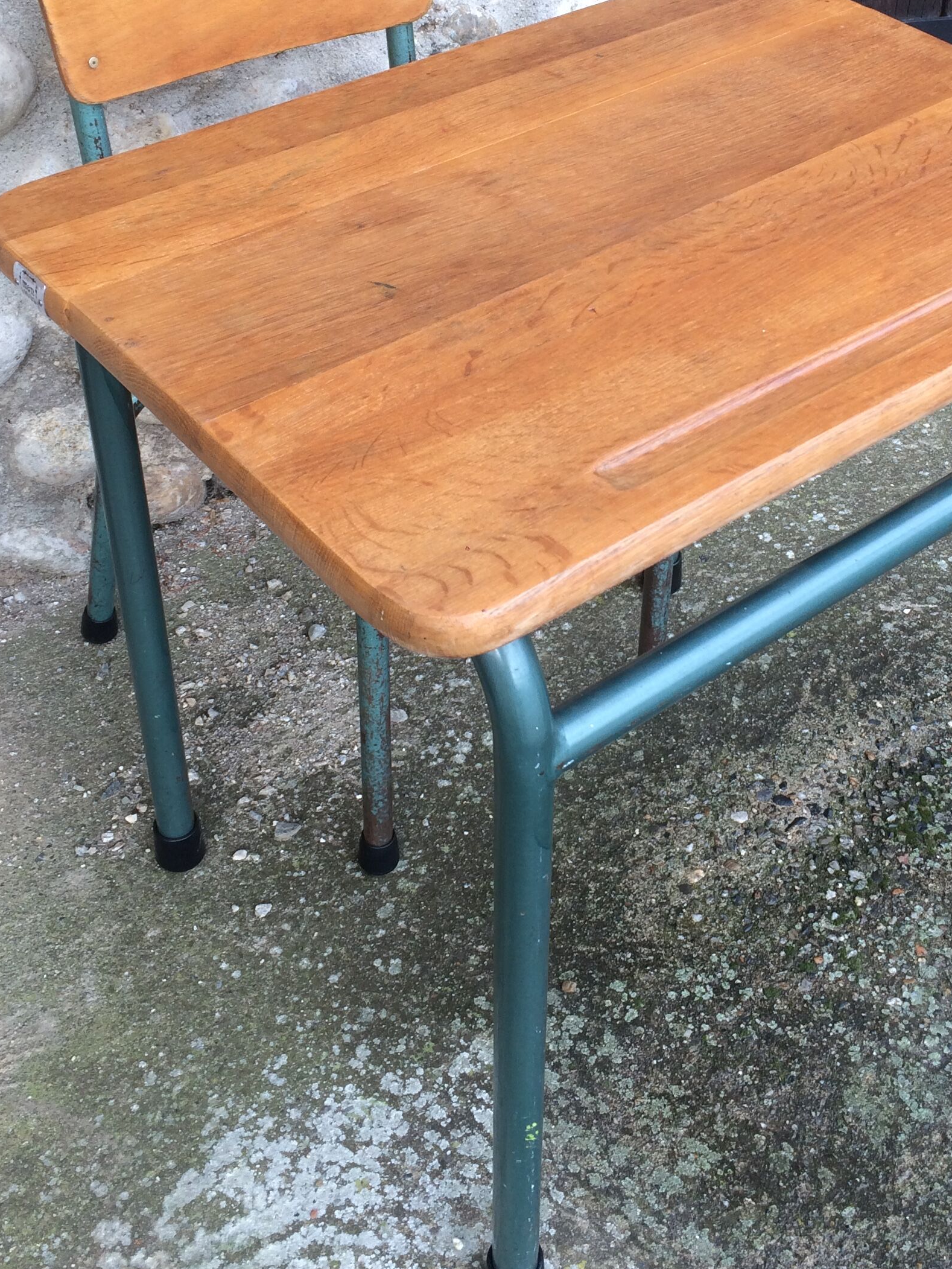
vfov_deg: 41.6
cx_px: 562
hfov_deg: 32.1
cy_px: 434
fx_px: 1650
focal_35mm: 45
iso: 32
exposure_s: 1/152
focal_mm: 4.15
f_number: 2.2
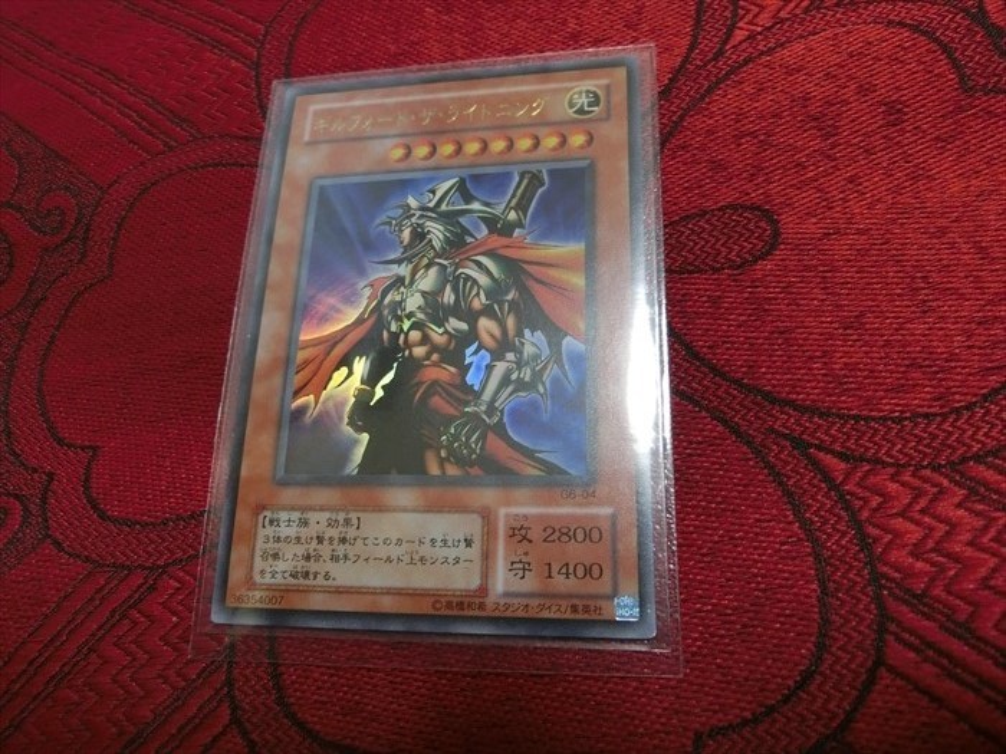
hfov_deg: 69.4
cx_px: 503
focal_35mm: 25
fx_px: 727
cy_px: 377
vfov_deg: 54.9
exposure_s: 1/30
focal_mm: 4.5
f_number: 3.5
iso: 400
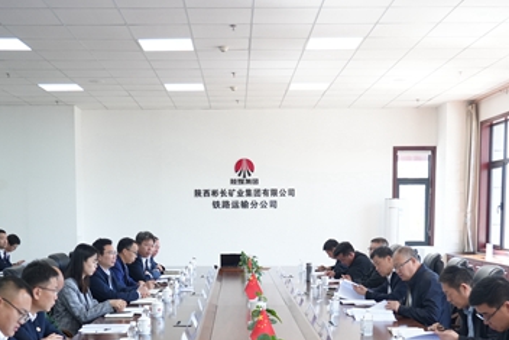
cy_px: 249
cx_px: 272
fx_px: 651
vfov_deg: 28.9
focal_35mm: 46
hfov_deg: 42.7
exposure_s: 1/60
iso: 1250
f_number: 4
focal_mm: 27
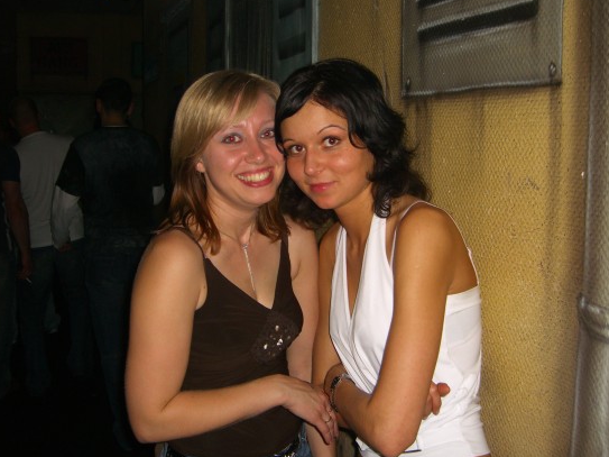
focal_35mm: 42
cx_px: 306
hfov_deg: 44.8
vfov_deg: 34.3
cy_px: 227
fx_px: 739
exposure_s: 1/60
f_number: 2.8
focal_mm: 7.9
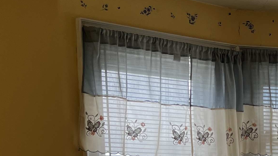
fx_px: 723
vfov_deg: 11.4
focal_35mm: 98
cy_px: 288
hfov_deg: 20.4
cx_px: 330
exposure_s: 1/135
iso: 32
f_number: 1.6
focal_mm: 5.1
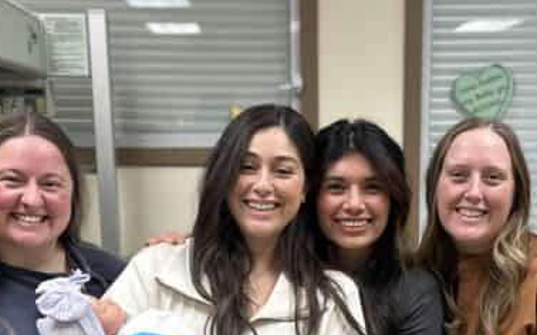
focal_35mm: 69
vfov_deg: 18.4
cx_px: 308
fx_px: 1010
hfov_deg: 29.7
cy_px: 328
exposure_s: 1/60
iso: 160
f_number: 1.78
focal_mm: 6.86
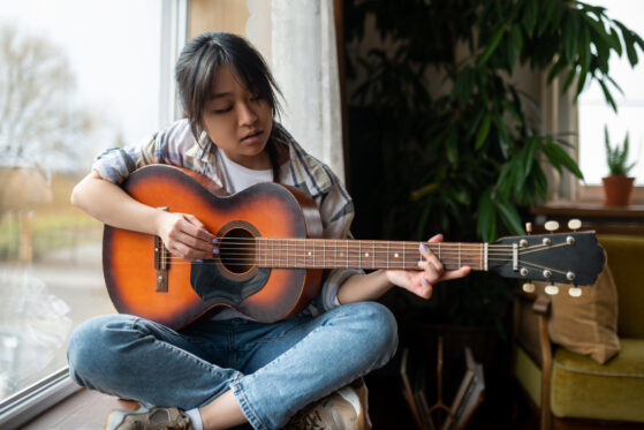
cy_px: 215
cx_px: 322
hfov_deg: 54.4
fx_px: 626
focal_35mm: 35
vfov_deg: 37.9
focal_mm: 35
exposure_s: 1/250
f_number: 2
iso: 80
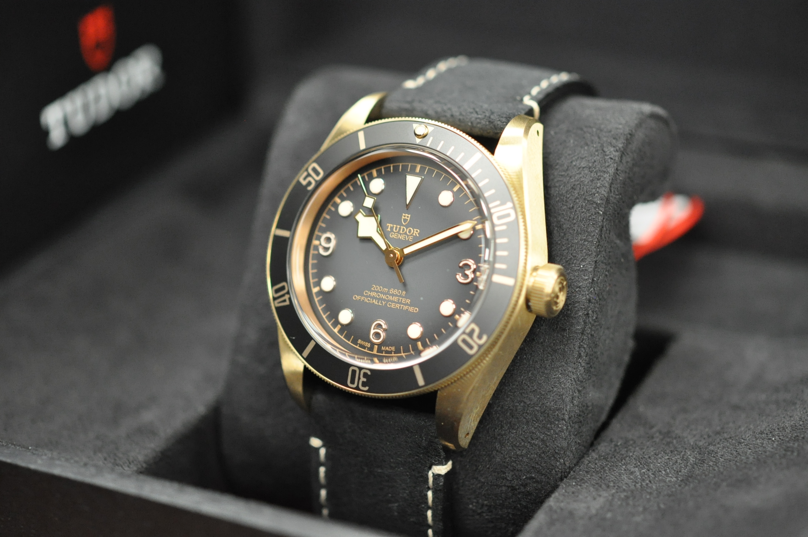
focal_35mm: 90
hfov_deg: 22.6
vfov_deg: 15.2
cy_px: 268
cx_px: 404
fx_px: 2018
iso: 1600
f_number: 3
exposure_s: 1/125
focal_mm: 60
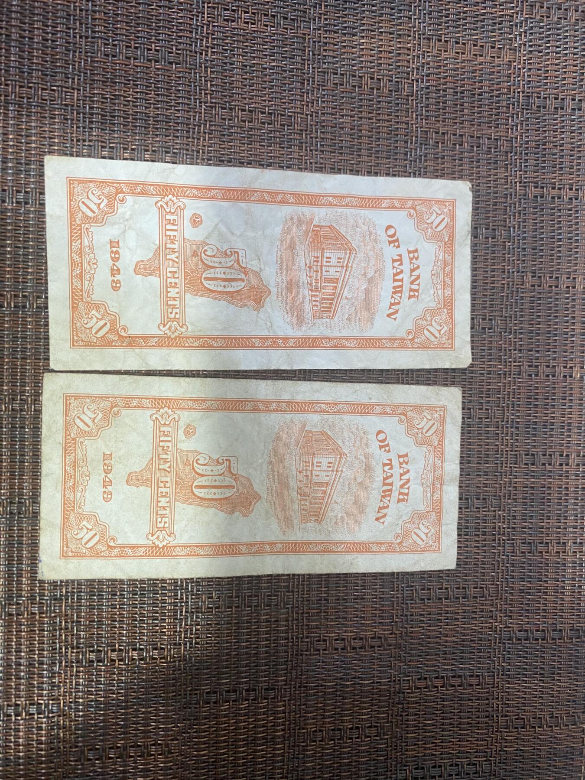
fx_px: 586
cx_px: 292
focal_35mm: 26
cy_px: 390
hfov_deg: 53.1
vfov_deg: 67.3
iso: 250
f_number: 1.8
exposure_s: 1/50
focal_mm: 4.25
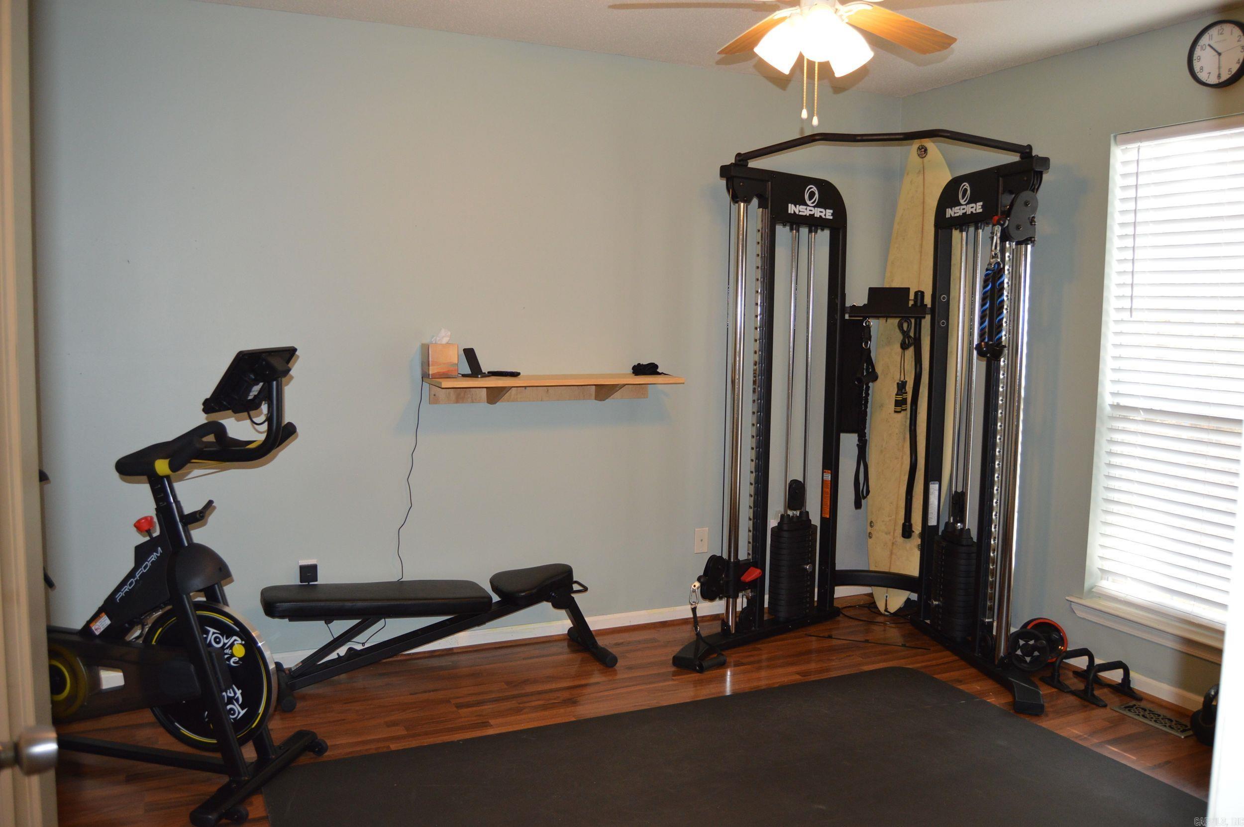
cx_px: 622
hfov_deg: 67.4
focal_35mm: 27
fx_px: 932
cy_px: 414
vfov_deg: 47.8
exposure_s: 1/60
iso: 720
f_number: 3.5
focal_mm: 18
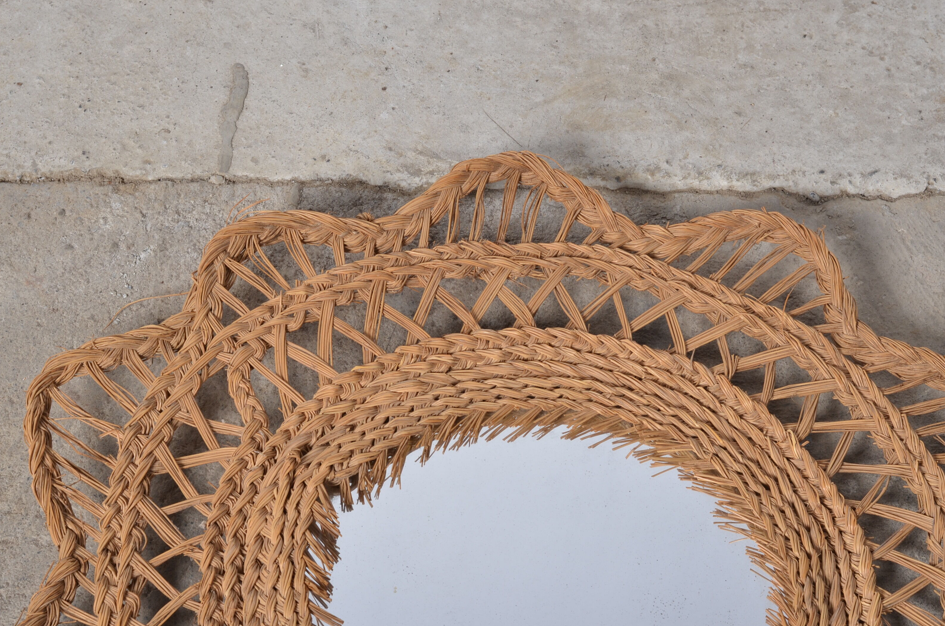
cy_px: 269
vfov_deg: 15.6
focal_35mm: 87
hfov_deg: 23.4
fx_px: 2279
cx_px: 540
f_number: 11
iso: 100
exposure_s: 1/125
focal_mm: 50
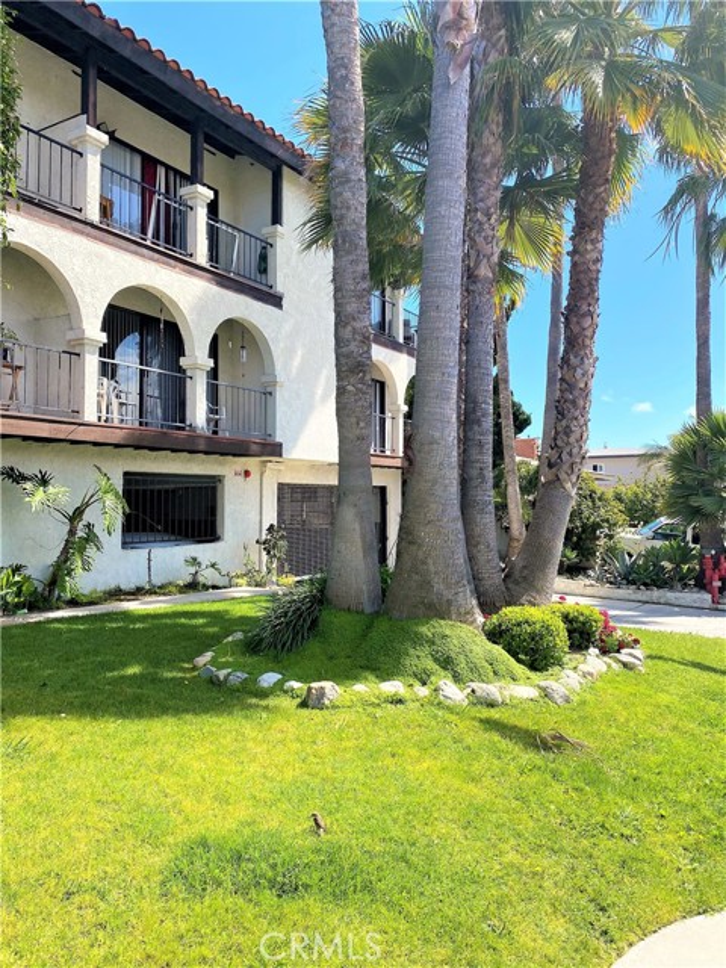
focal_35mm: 26
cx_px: 363
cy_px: 484
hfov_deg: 53.1
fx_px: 727
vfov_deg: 67.3
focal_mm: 4.25
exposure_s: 1/1330
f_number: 1.8
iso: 32
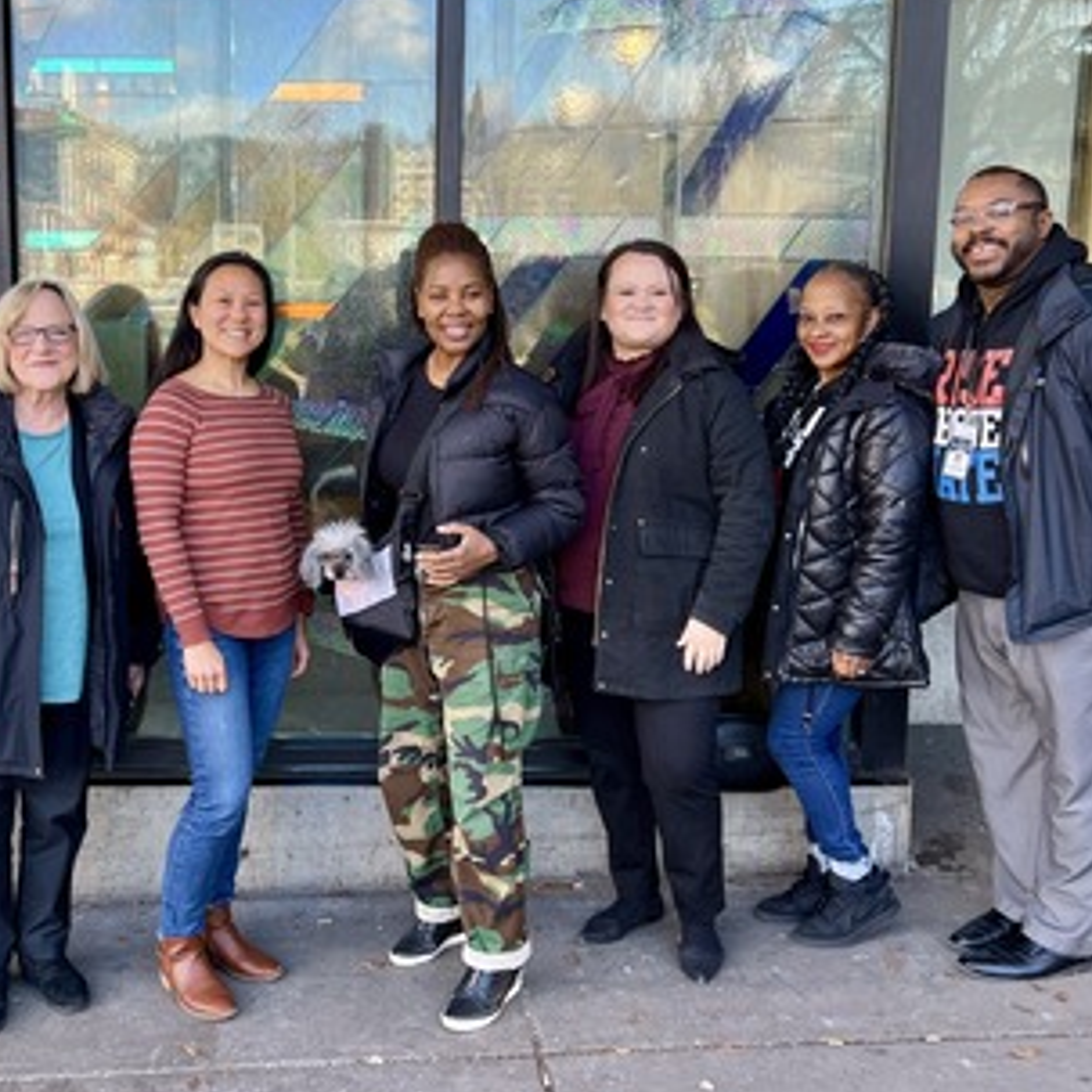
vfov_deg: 40.9
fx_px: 1463
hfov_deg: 40.3
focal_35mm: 41
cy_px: 506
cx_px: 342
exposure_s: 1/169
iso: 40
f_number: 1.5
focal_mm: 5.7
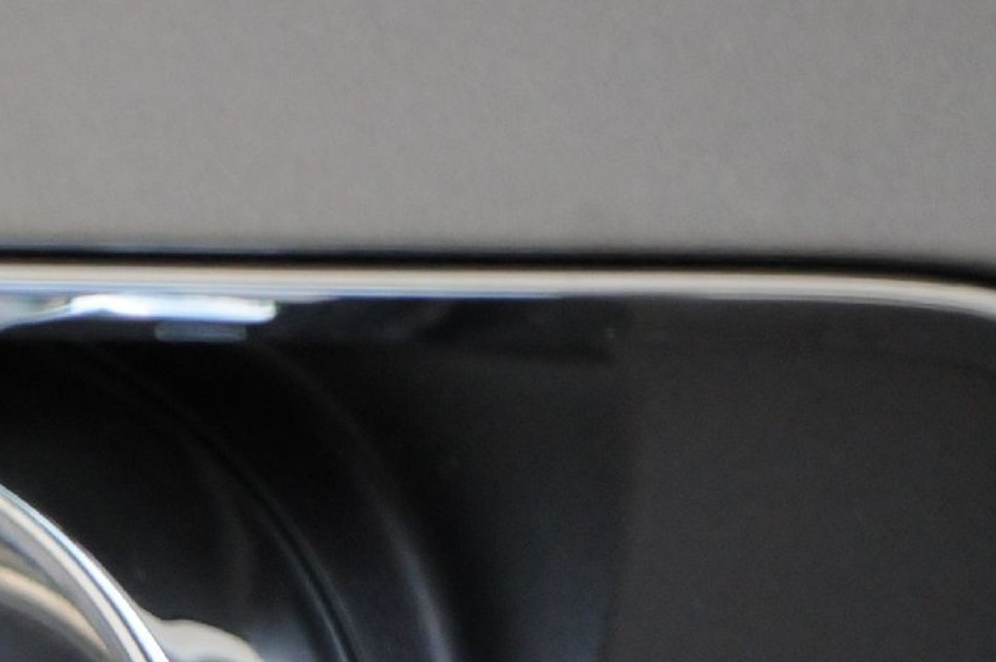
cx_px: -222
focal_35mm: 890
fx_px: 24594
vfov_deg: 1.5
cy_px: 812
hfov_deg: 2.3
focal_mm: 165
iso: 2000
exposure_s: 1/80
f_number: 5.6
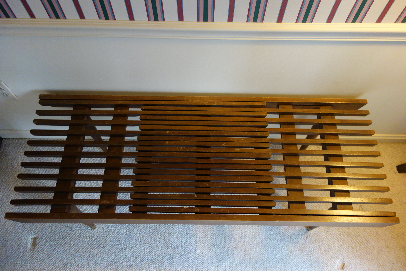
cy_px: 136
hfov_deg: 65.5
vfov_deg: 46.4
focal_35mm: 28
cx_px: 203
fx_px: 316
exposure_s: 1/30
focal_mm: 10.4
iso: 320
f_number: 1.8
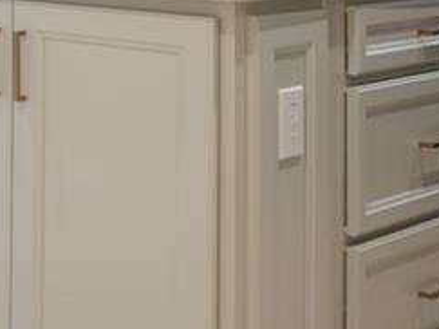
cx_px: -417
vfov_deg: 14.5
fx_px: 1204
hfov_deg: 16.3
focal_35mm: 95
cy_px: -164
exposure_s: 1/3
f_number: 5
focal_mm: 10
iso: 100
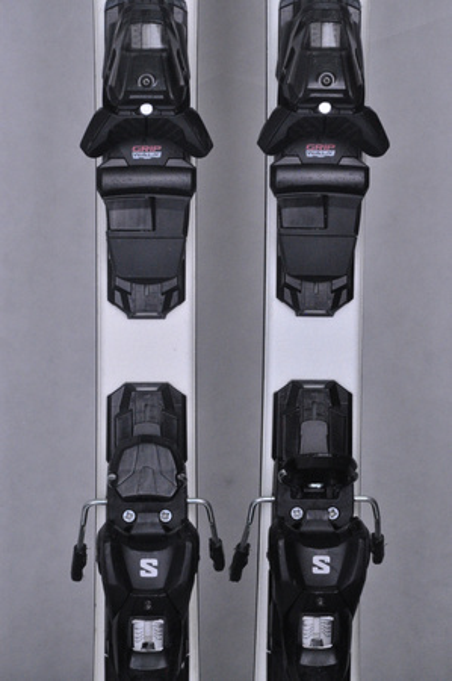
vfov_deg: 17.1
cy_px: 340
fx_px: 2265
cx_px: 226
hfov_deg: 11.4
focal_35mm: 120
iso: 3200
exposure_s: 1/125
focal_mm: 80
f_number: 9.5
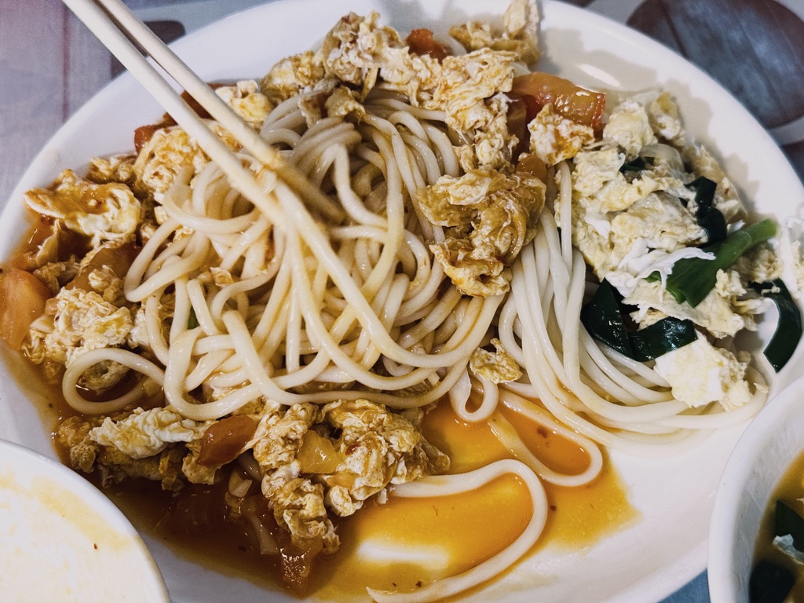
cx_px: 402
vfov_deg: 30.3
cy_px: 302
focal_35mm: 48
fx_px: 1115
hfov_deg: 39.7
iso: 200
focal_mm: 6.76
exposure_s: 1/50
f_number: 1.78
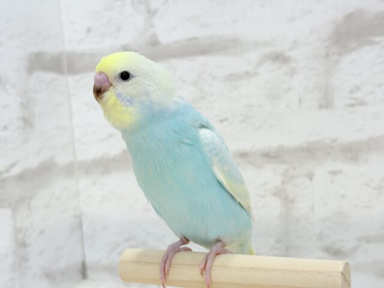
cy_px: 144
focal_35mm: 52
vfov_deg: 28.0
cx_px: 192
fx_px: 577
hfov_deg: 36.8
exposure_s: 1/50
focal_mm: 5.96
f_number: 1.6
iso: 32
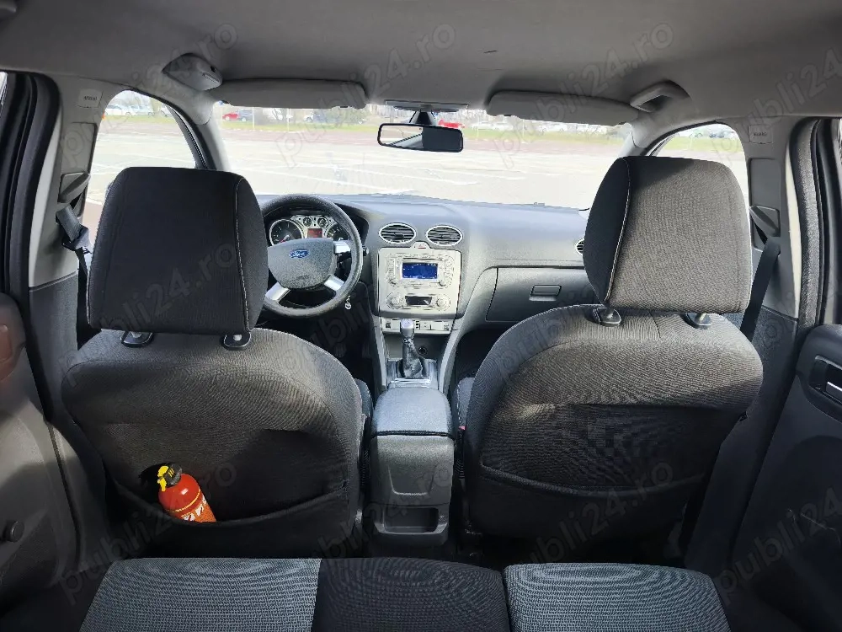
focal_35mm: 23
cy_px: 316
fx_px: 559
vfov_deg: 58.9
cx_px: 421
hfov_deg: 73.9
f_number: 1.6
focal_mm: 6.57
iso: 50
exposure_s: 1/154
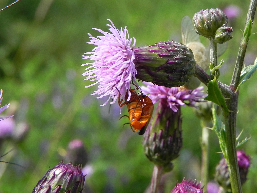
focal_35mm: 95
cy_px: 96
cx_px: 128
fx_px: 705
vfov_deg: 15.6
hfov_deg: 20.7
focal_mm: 16.9
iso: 160
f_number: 7.1
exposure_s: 1/327
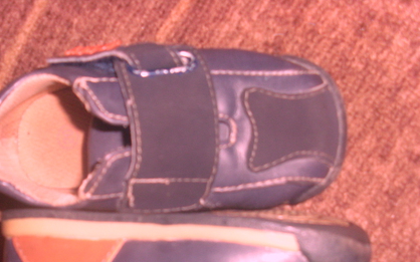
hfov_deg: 38.1
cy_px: 206
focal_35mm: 53
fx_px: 606
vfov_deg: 24.1
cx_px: 170
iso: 100
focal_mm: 6.3
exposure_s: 1/45
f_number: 3
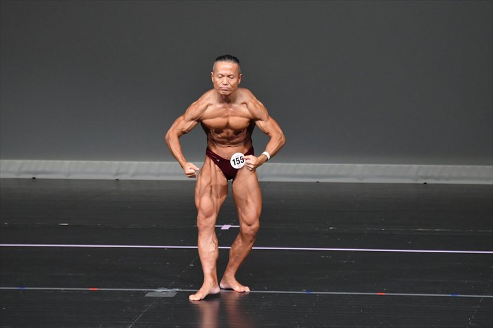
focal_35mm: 345
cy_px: 164
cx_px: 246
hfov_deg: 6.0
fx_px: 4722
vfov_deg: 4.0
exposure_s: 1/400
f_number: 5.6
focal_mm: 230
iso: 4000
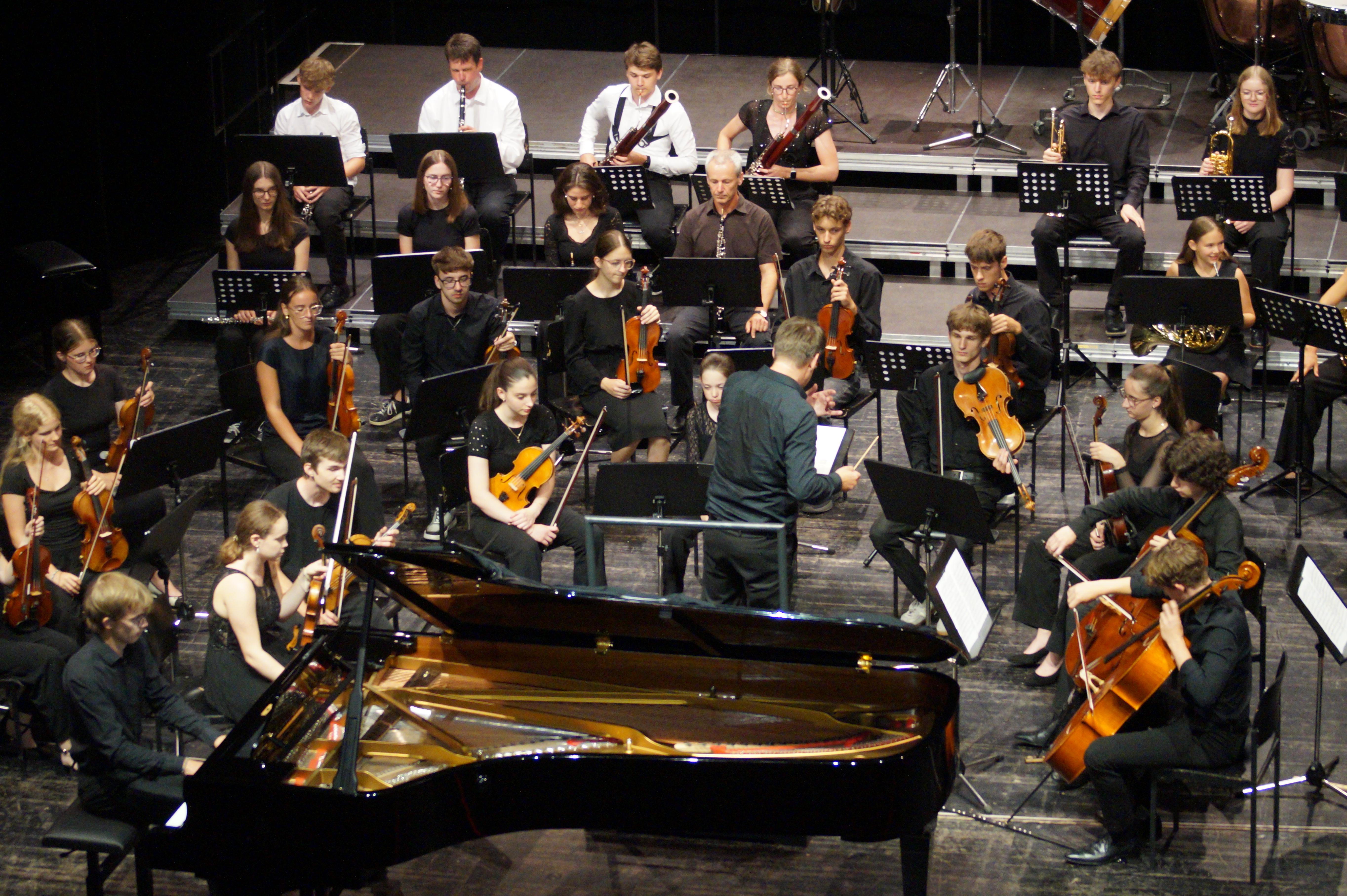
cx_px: 674
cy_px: 448
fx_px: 4207
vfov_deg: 12.2
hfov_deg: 18.2
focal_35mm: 112
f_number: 4.5
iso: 3200
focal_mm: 75
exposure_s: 1/50
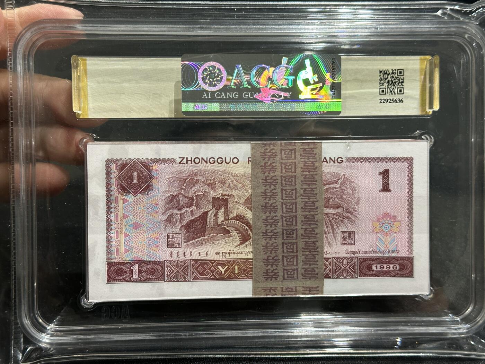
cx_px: 242
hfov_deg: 39.7
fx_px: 673
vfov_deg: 30.3
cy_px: 182
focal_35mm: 48
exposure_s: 1/50
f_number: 1.78
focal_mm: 6.86
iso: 160
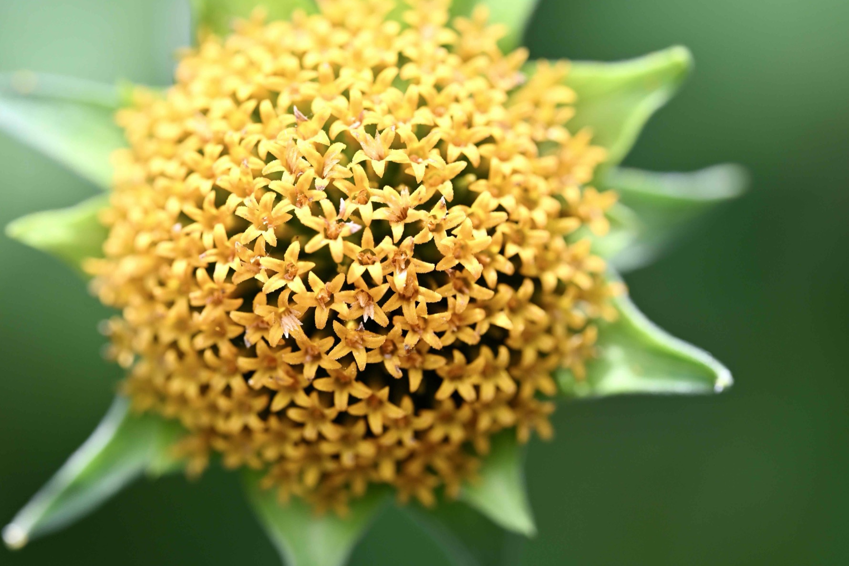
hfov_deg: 17.3
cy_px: 297
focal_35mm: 118
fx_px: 2782
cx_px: 385
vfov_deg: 11.6
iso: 280
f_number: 5.6
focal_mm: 105
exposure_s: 1/250
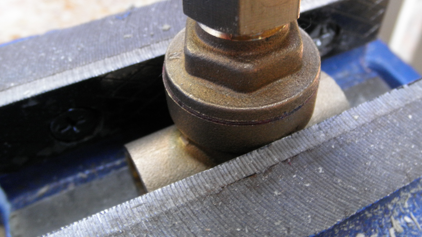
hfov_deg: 54.0
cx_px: 223
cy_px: 56
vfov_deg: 31.4
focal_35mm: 37
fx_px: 414
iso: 200
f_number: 3
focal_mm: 5
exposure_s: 1/20
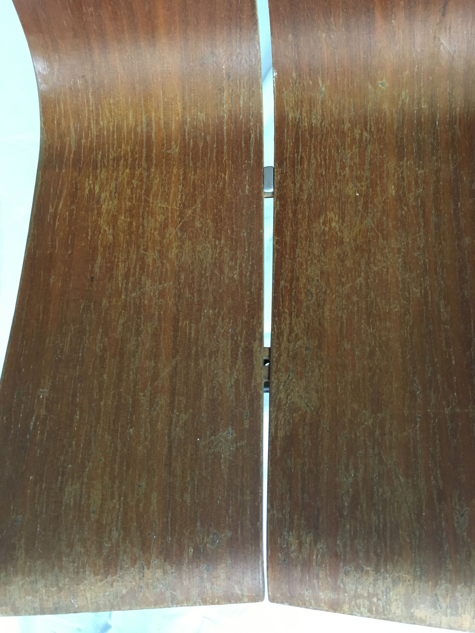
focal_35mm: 29
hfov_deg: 48.2
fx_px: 531
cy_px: 316
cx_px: 238
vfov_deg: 61.7
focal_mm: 4.15
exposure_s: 1/33
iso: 200
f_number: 2.2
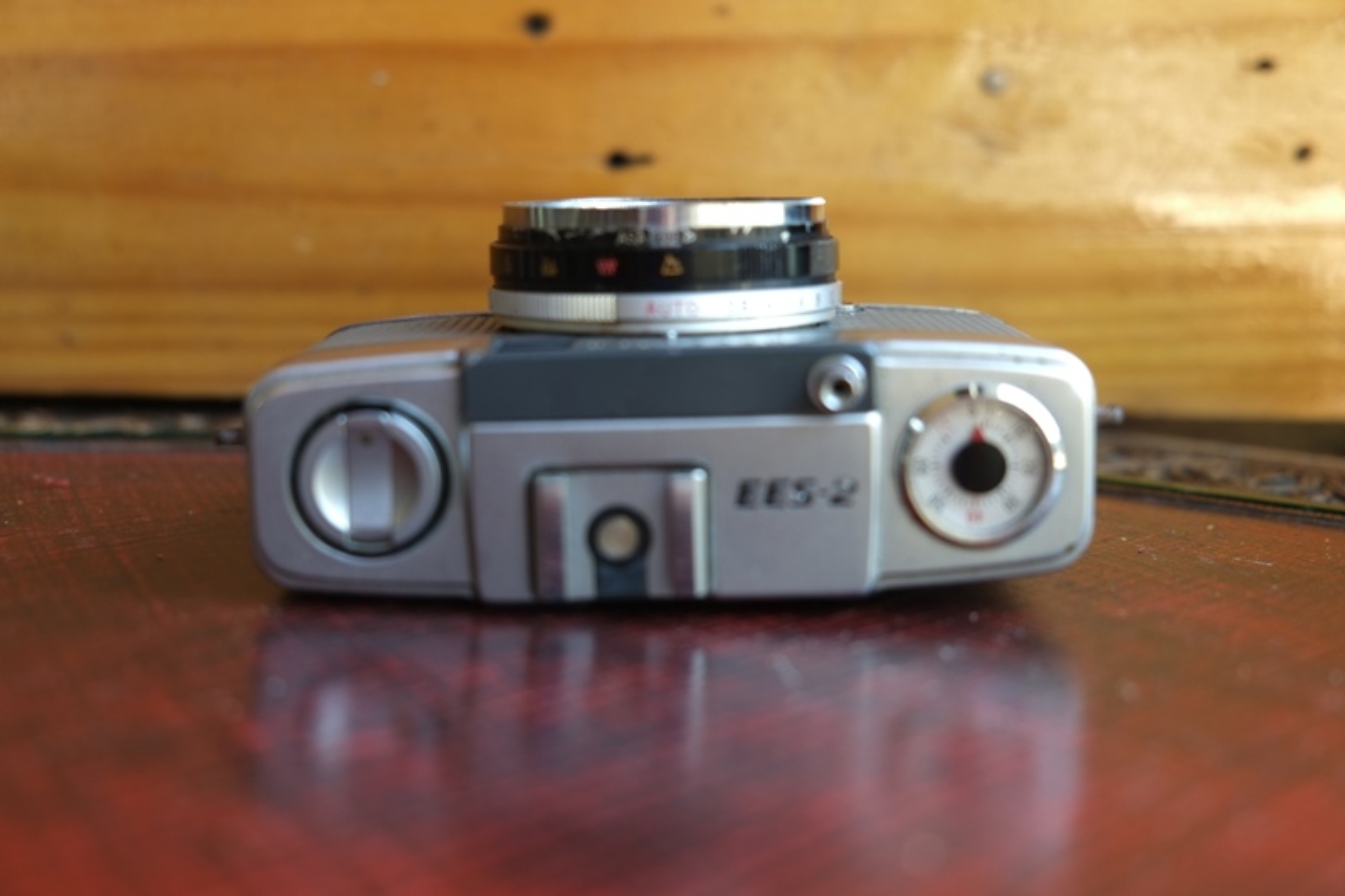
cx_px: 672
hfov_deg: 41.9
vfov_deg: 28.6
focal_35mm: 47
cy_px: 448
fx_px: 1755
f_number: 3.6
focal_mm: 31.5
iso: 100
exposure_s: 1/17
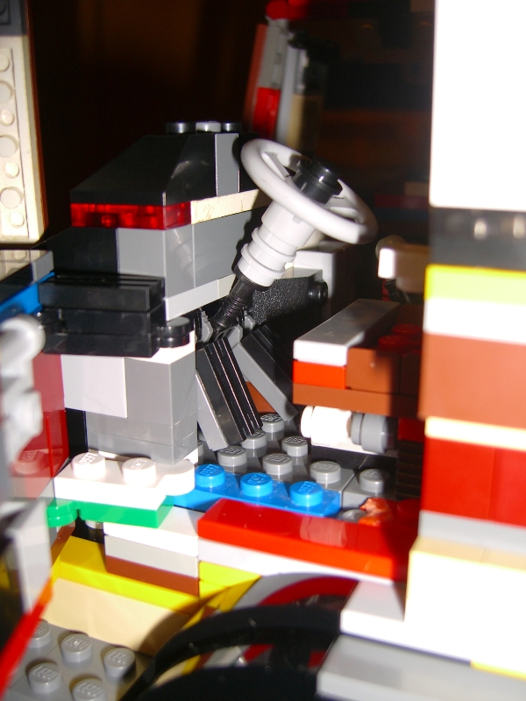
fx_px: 770
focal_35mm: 38
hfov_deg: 37.7
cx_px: 263
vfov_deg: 49.0
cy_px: 350
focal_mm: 7.9
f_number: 2.8
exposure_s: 1/60
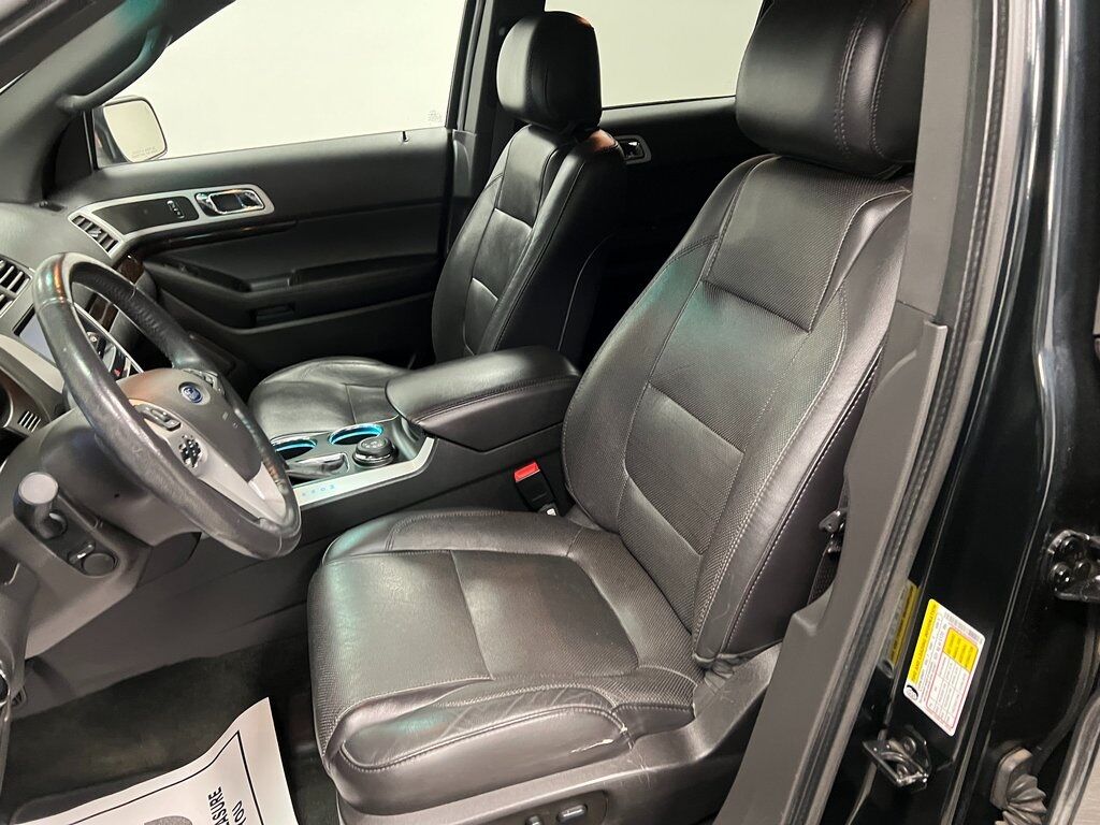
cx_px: 550
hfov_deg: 67.3
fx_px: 826
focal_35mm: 26
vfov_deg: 53.1
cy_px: 412
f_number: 1.5
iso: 500
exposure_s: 1/40
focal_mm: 5.7
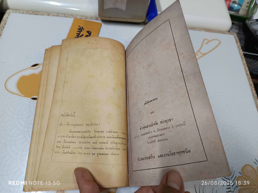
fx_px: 179
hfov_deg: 71.6
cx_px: 129
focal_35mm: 24
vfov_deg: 56.8
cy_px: 96
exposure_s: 1/25
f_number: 1.7
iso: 1012
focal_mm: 5.31
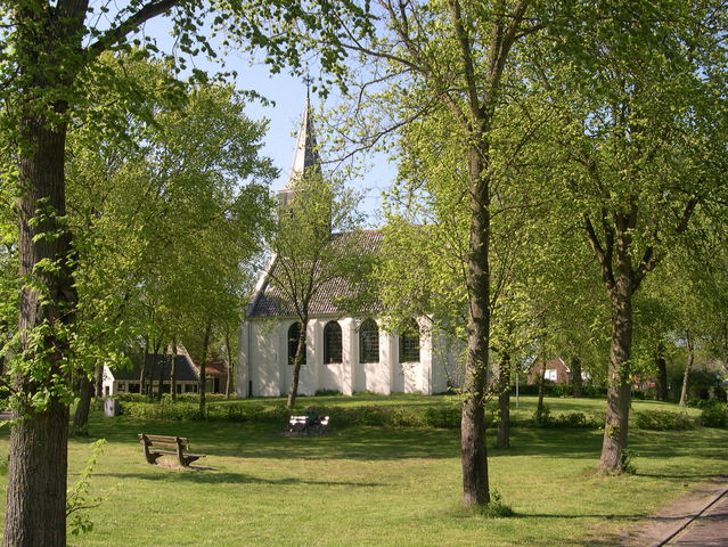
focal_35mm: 38
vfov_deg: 37.8
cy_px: 274
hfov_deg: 49.0
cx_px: 364
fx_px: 800
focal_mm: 8
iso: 100
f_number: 7.6
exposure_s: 1/100
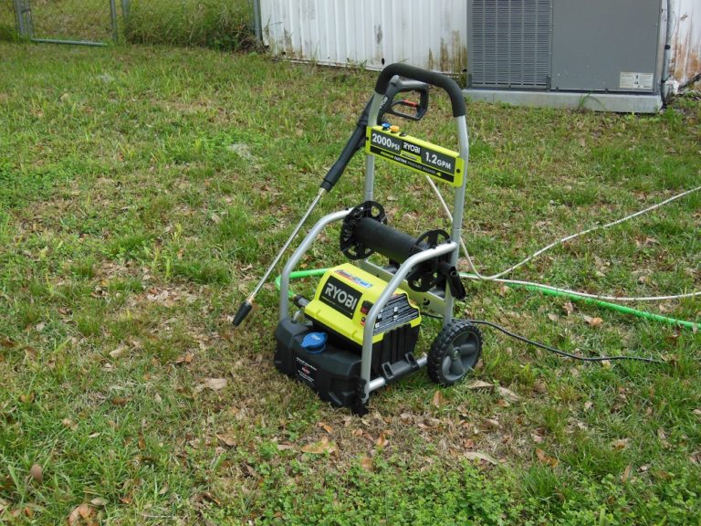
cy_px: 263
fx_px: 911
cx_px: 350
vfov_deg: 32.2
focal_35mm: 45
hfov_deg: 42.1
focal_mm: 8
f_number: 4.4
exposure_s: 1/250
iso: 320
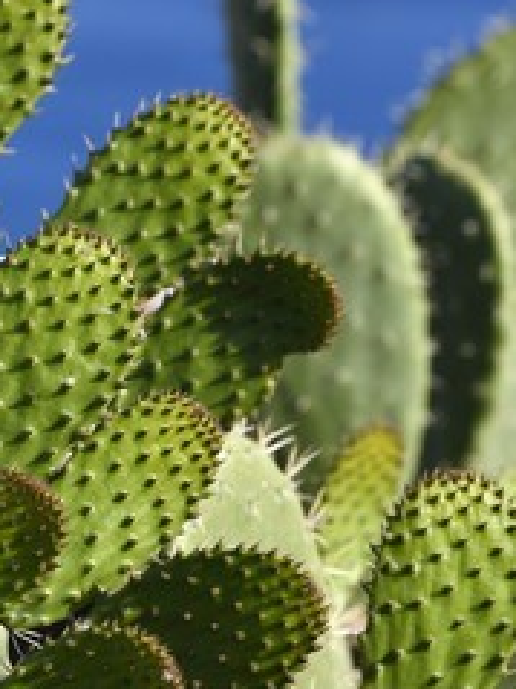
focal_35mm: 287
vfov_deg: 6.9
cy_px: 401
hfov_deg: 5.2
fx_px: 5709
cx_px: 86
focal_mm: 170
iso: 200
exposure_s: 1/320
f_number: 8
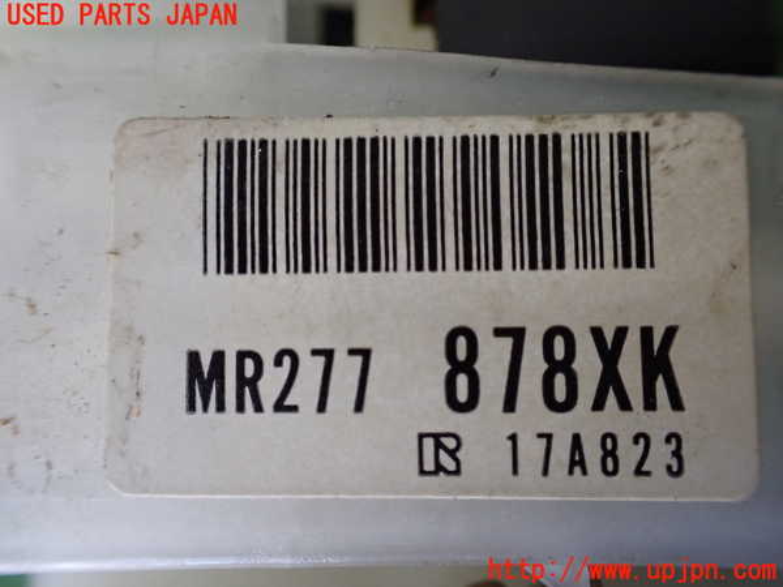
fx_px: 679
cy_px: 294
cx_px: 392
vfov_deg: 46.8
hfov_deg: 60.0
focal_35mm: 30
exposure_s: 1/125
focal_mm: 5.4
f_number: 2.3
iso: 500
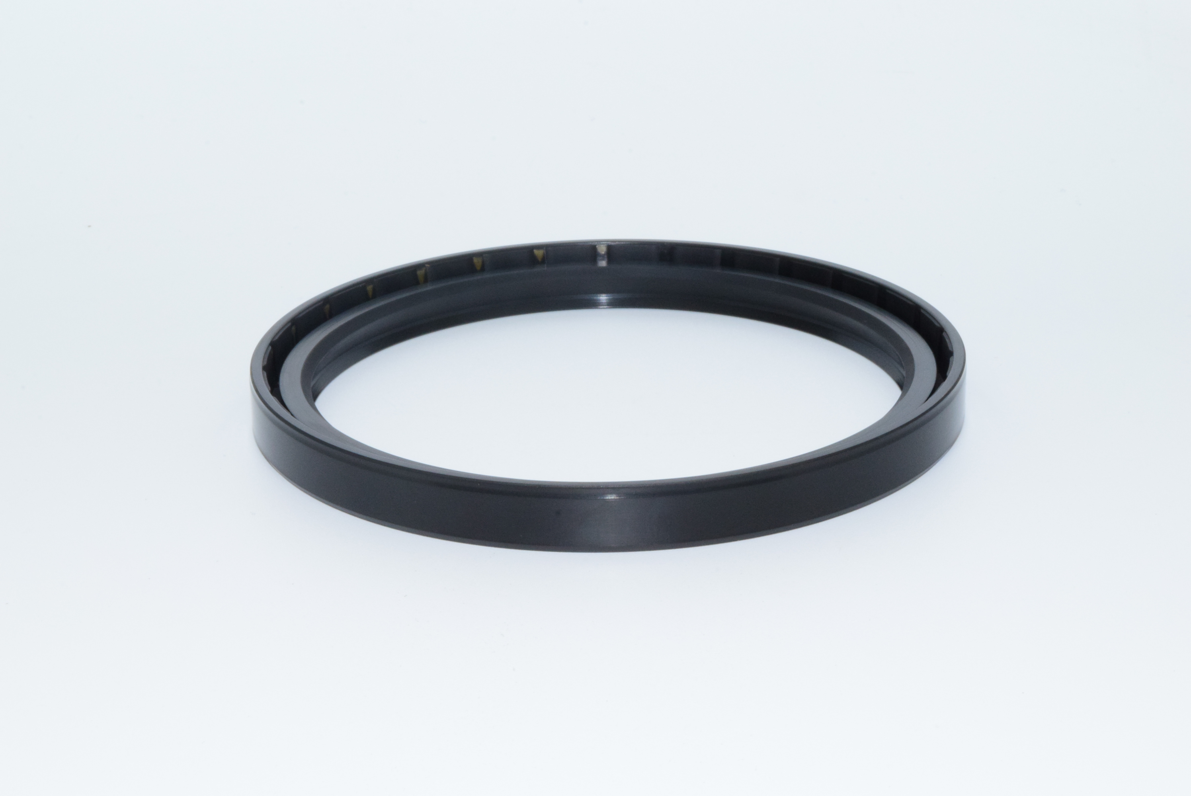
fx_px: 2483
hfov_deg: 27.0
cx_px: 596
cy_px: 398
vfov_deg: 18.2
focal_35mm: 75
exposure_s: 1/60
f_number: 36
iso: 1600
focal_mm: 50
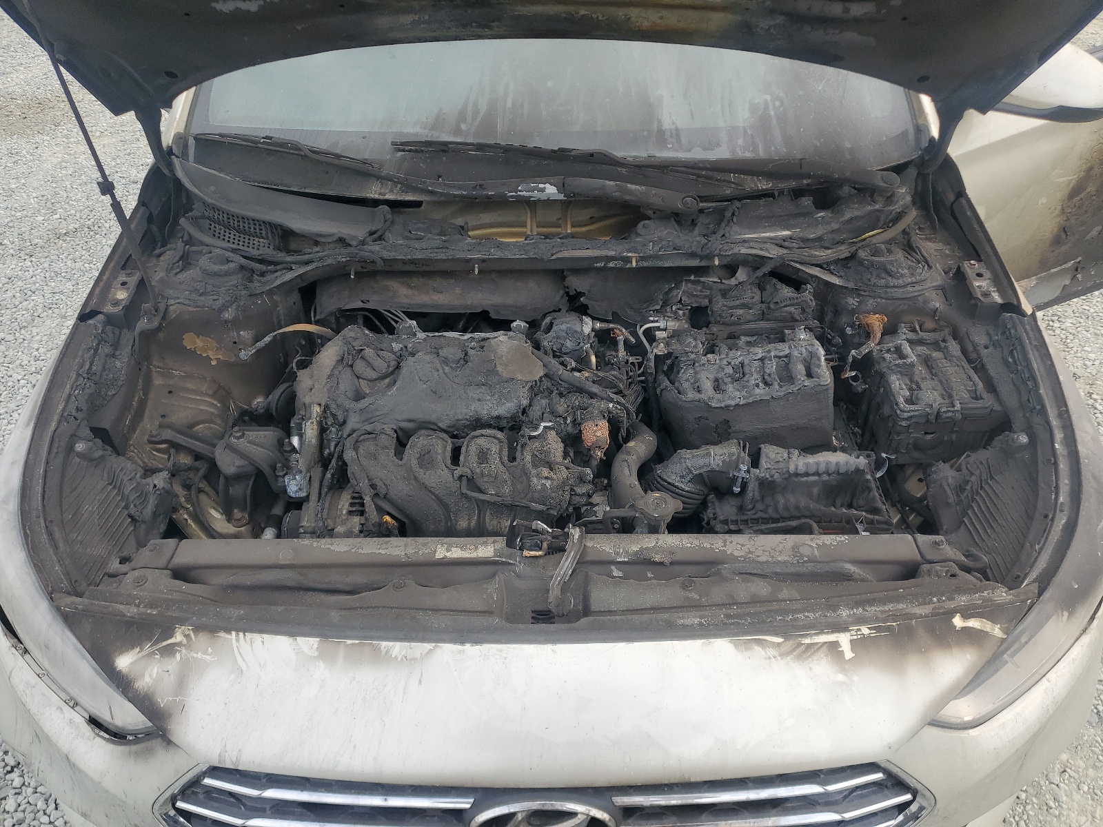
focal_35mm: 26
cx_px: 552
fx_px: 828
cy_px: 414
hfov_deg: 67.3
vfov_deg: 53.1
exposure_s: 1/625
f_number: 1.5
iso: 50
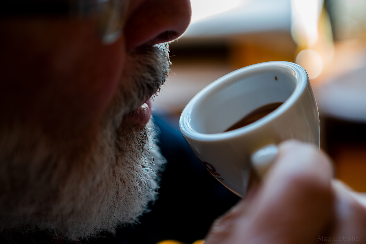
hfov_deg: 37.9
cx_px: 183
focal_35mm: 52
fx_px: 534
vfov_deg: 25.8
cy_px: 122
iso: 100
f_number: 1.8
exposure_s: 1/100
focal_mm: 35
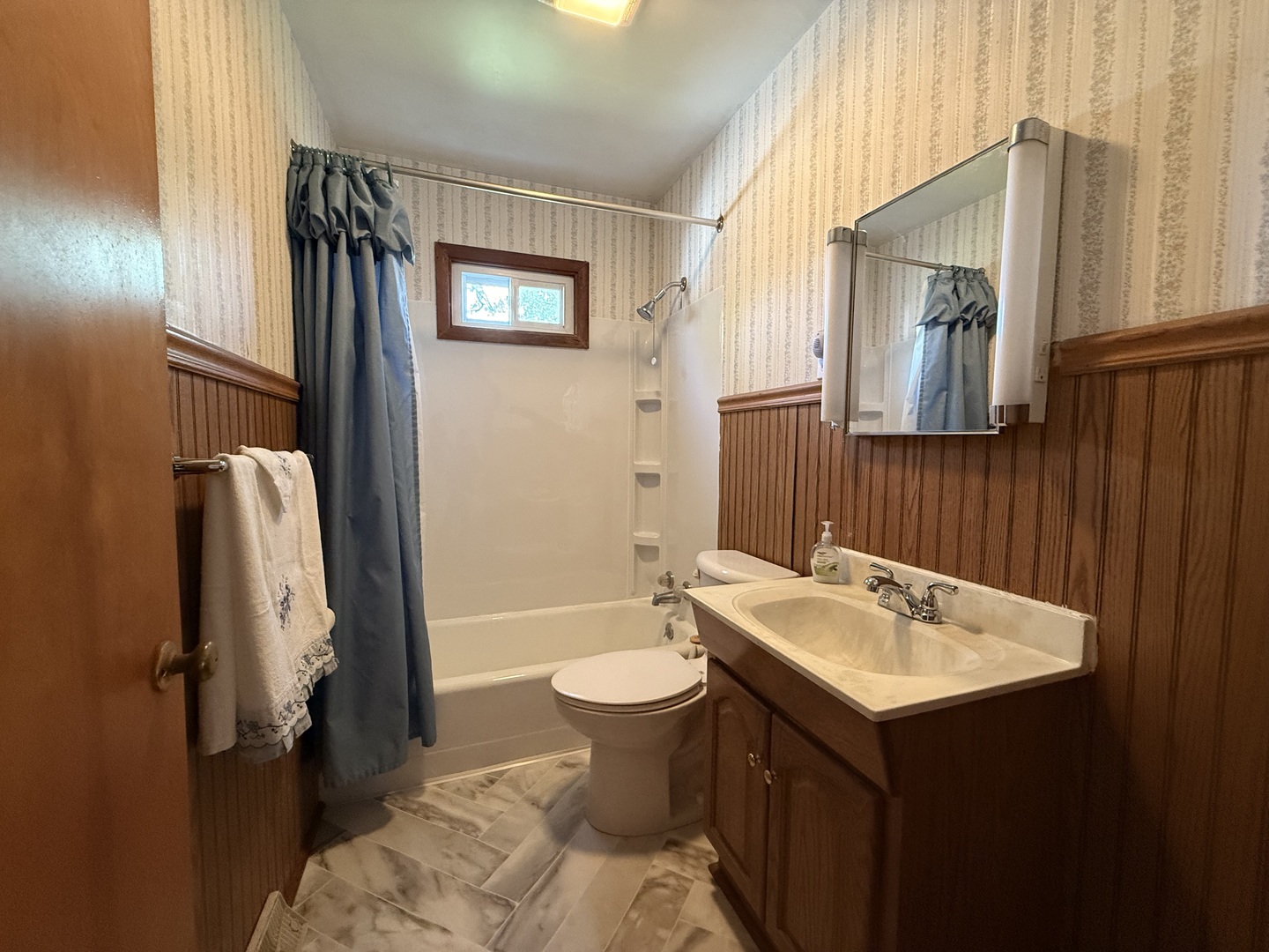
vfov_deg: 85.7
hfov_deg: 102.1
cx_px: 634
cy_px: 476
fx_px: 513
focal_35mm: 14
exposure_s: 1/60
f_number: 2.2
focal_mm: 2.22
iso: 500
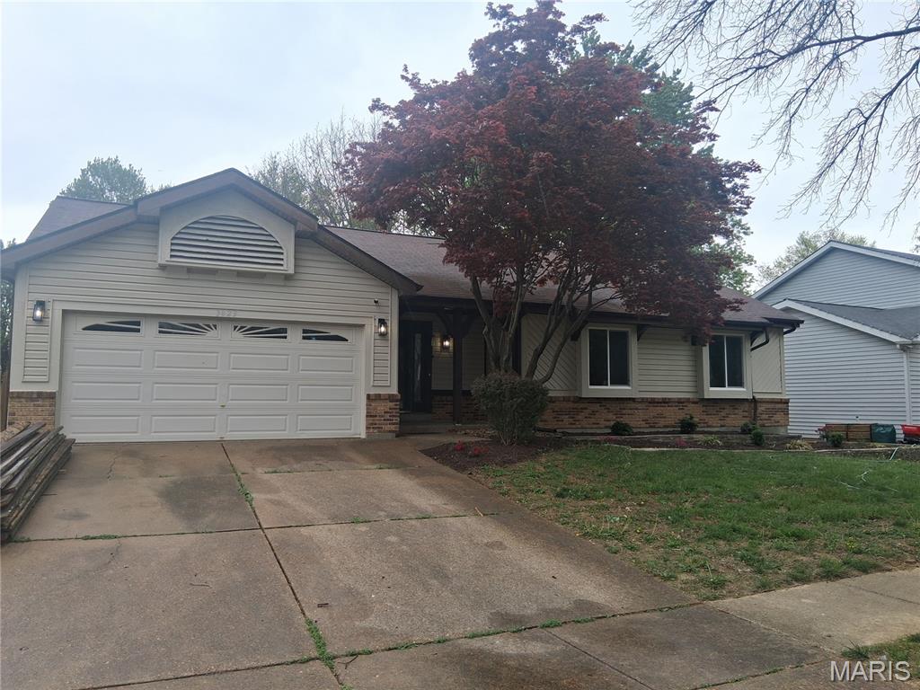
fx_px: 691
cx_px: 460
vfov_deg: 53.1
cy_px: 345
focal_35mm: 26
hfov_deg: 67.3
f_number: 1.8
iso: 25
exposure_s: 1/145
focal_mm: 3.98
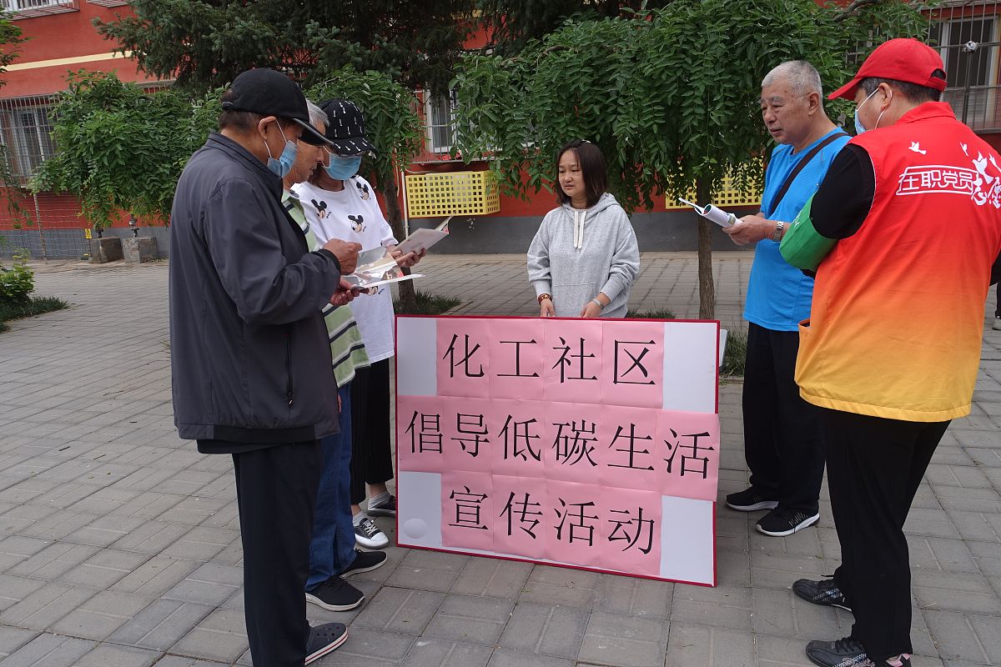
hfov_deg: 71.5
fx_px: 695
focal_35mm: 25
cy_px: 334
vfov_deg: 51.3
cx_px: 500
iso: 100
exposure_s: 1/80
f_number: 3.2
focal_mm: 9.33
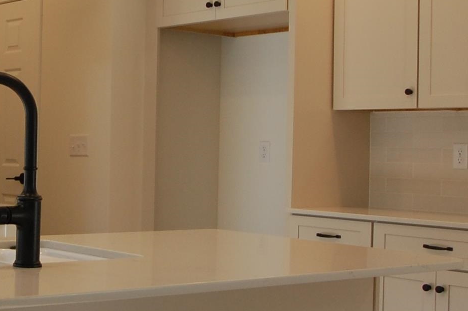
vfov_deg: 18.7
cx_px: 34
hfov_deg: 26.8
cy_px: 126
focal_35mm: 73
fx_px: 943
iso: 400
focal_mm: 15
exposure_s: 1/80
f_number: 4.5
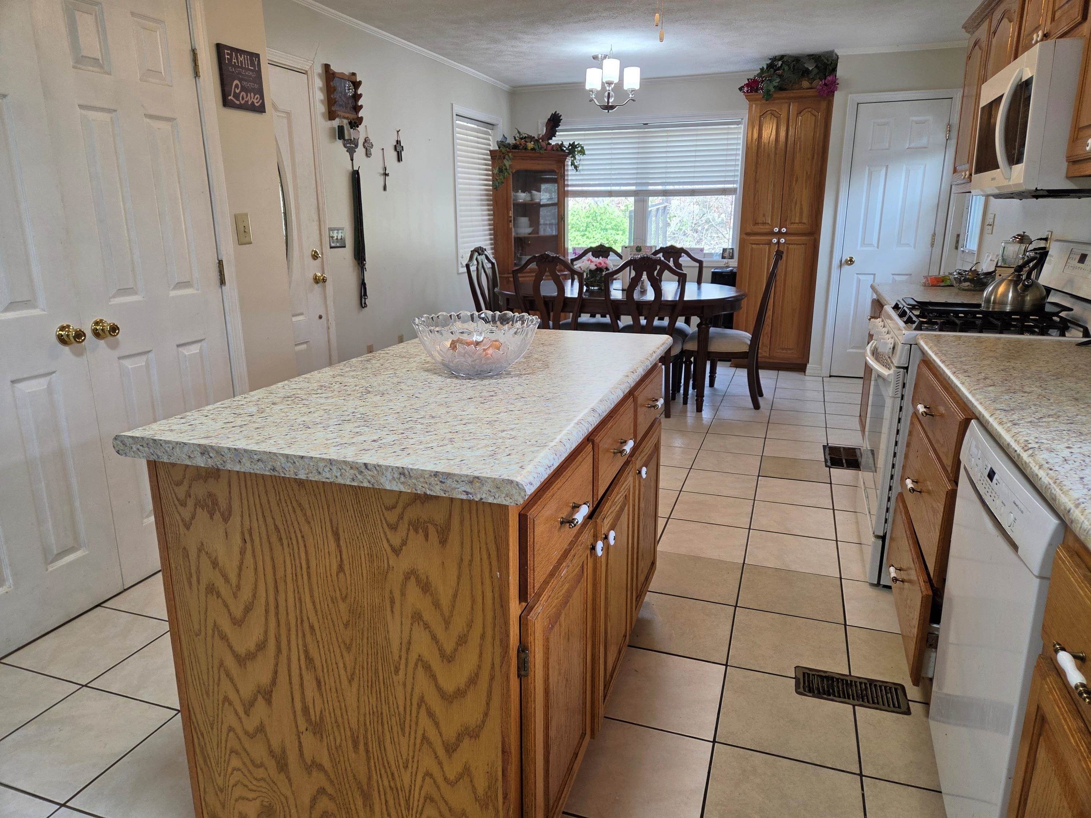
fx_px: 725
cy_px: 409
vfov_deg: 58.9
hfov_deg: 73.9
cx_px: 546
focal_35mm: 23
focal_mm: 5.4
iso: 100
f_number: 1.8
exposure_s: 1/120
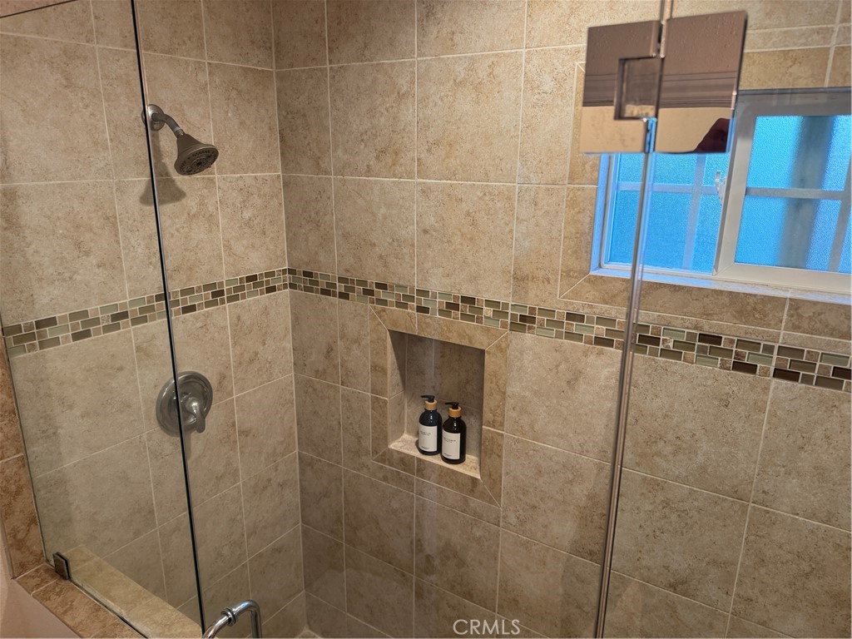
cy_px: 320
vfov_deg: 56.8
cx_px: 426
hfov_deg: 71.6
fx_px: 591
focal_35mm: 24
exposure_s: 1/60
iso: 125
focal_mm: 6.76
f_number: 1.78
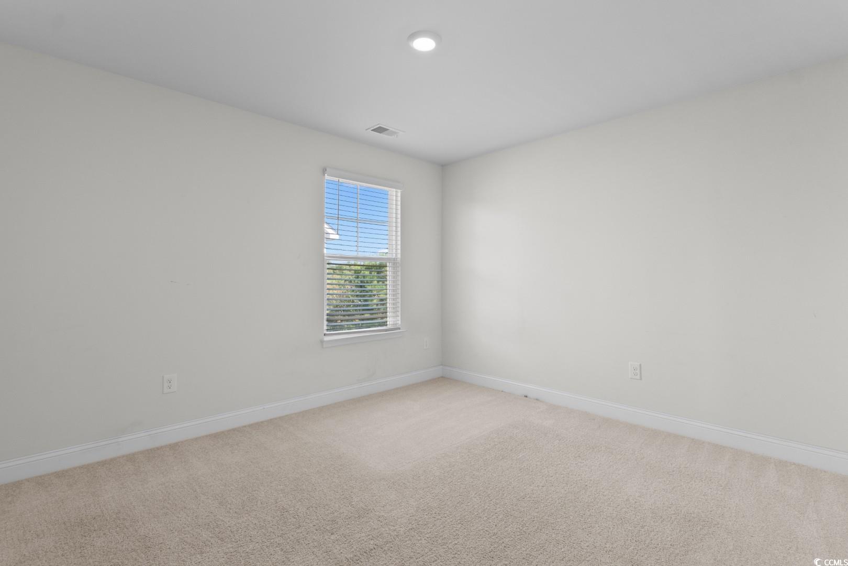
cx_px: 424
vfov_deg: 73.7
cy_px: 283
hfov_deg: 96.7
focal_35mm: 16
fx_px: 377
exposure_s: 1/3
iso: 100
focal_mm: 11
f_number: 4.8
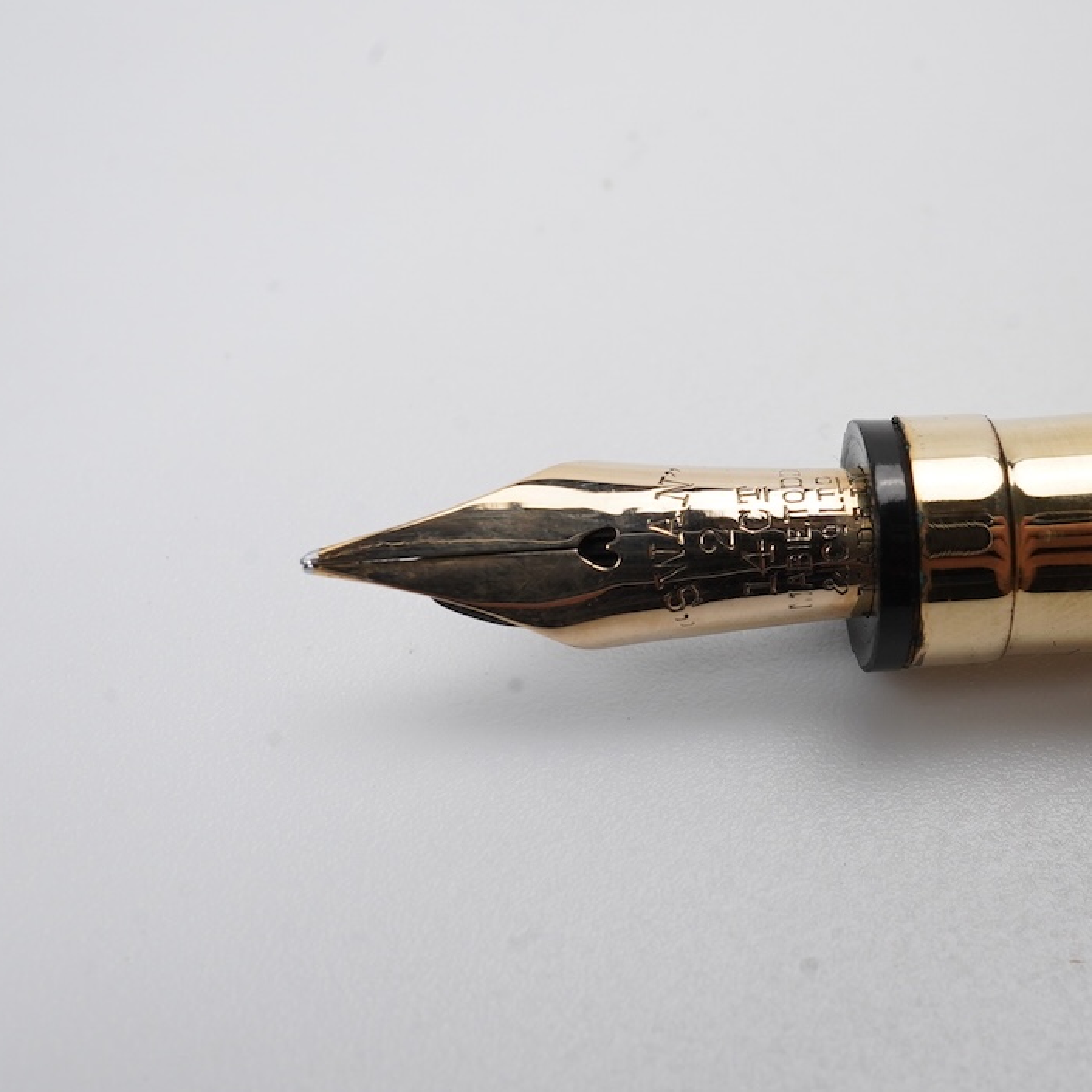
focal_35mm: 61
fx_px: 2177
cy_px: 530
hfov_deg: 27.9
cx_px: 750
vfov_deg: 28.2
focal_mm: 30
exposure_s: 1/100
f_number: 22
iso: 500
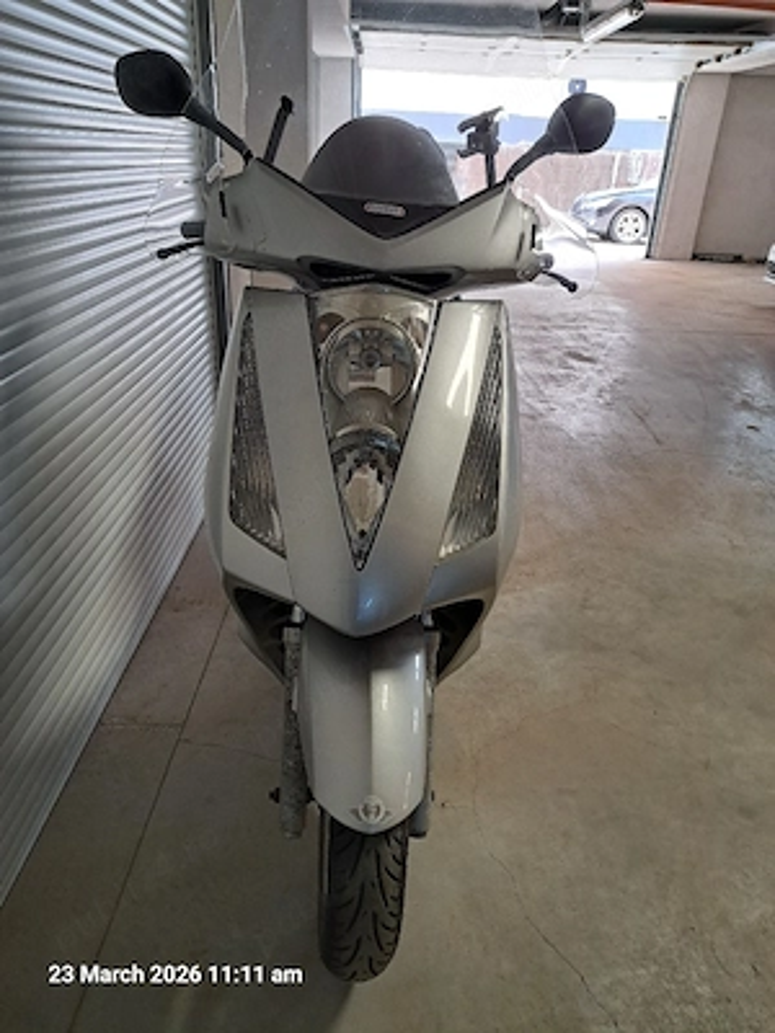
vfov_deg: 71.6
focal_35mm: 24
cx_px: 388
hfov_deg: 56.8
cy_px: 516
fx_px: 716
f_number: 1.8
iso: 100
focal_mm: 5.23
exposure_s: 1/50
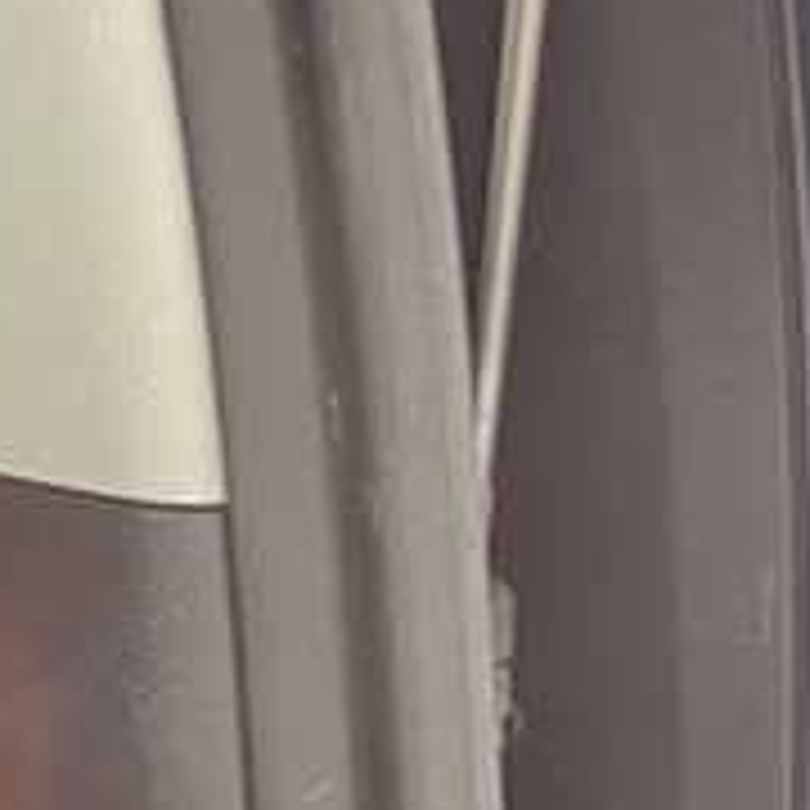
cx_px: -1426
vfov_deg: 13.5
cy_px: 909
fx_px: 3336
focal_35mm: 126
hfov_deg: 10.7
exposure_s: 1/30
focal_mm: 5.1
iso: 800
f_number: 1.6
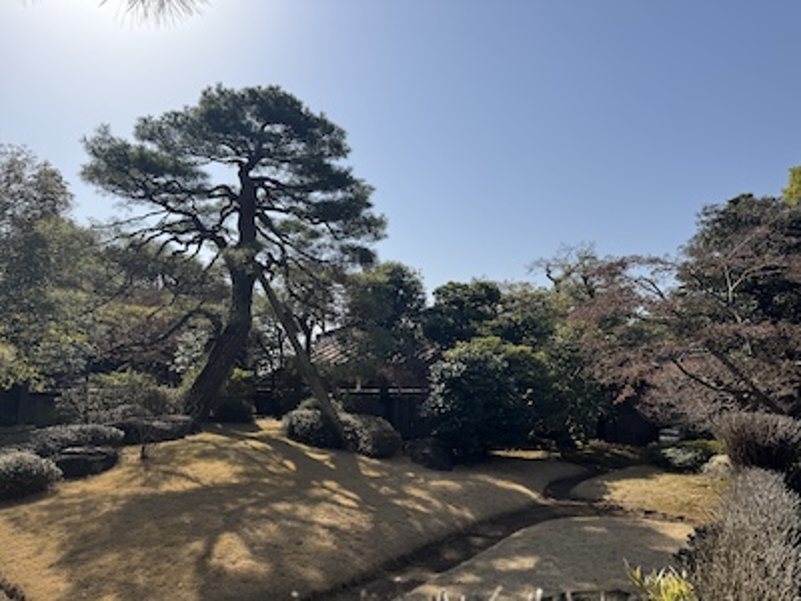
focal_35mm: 24
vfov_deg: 56.8
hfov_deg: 71.6
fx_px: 555
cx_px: 400
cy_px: 300
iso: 80
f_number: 1.78
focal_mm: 6.76
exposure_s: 1/7092
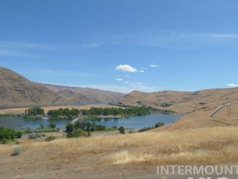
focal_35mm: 25
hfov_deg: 69.4
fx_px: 172
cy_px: 107
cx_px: 115
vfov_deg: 54.5
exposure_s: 1/2000
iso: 100
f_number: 3.2
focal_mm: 3.58
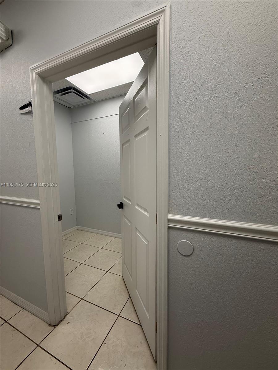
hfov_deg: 85.7
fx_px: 150
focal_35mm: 14
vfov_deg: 102.1
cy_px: 185
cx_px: 139
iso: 100
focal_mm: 2.22
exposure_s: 1/120
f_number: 2.2
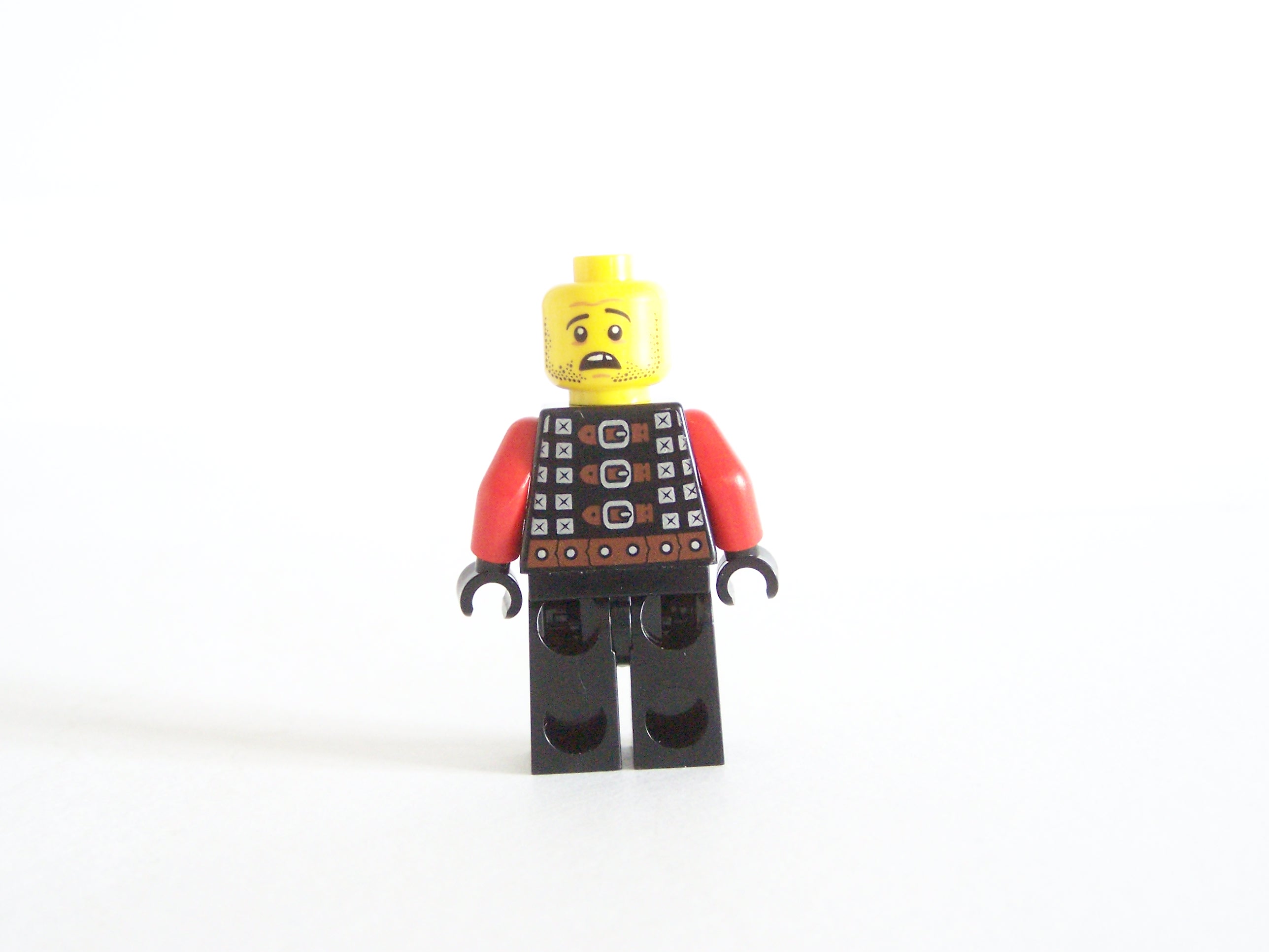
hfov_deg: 30.3
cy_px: 476
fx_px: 2346
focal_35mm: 64
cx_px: 634
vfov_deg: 22.9
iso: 400
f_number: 3.2
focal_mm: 10.7
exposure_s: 1/3
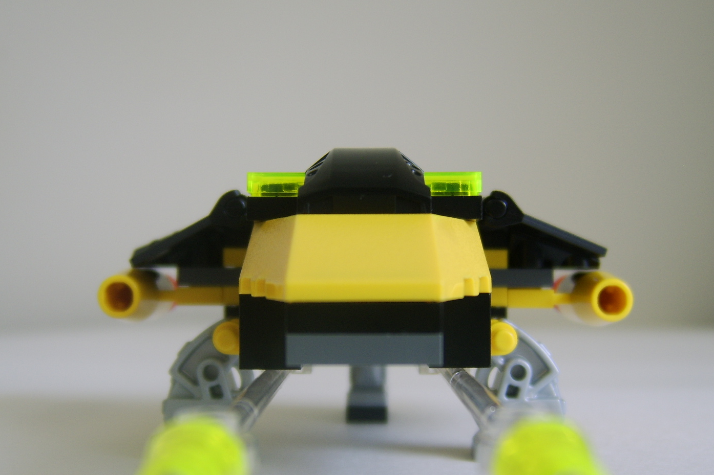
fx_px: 734
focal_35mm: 37
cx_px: 370
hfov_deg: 51.9
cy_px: 258
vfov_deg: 35.9
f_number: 2.7
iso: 71
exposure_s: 1/18
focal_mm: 8.13
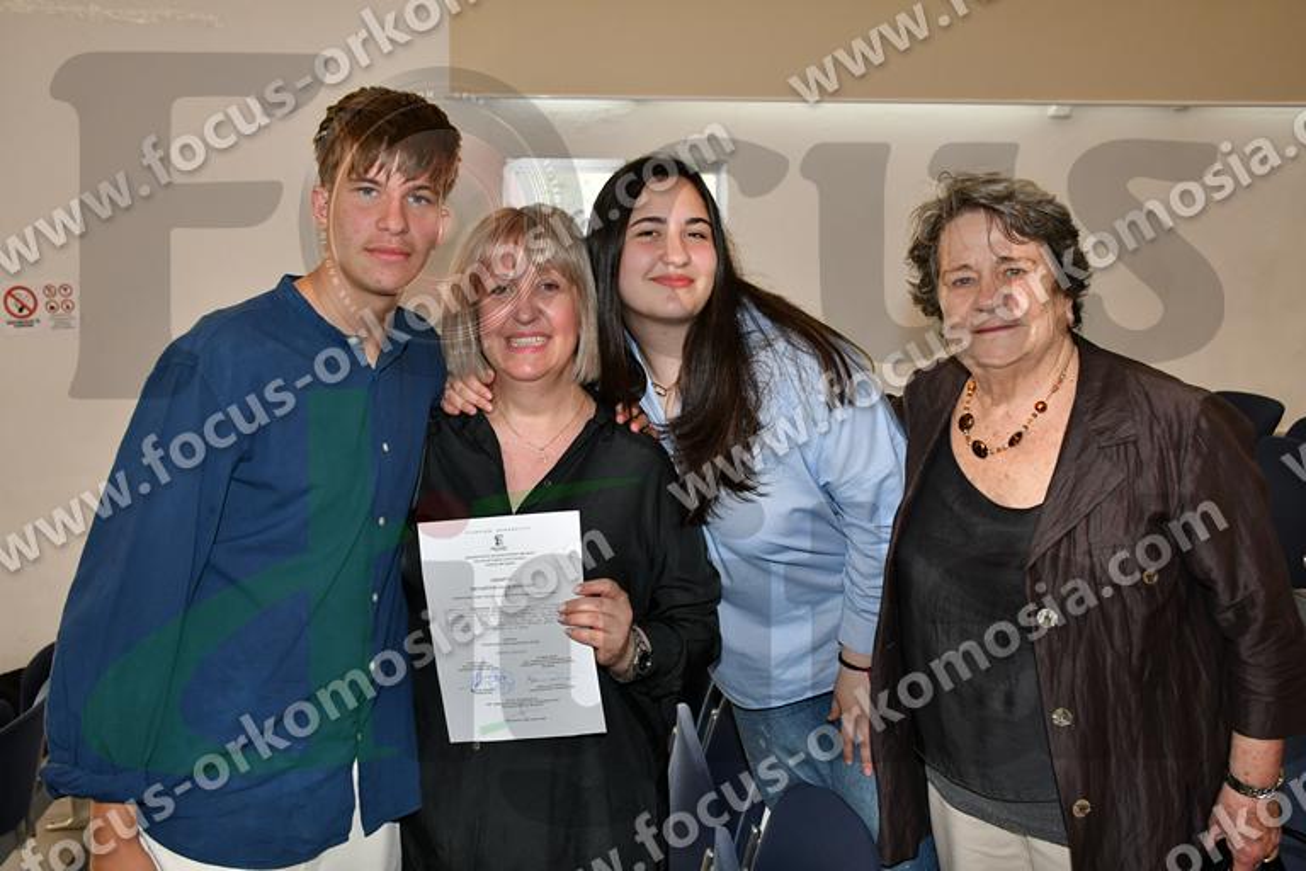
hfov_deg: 57.2
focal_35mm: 33
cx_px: 653
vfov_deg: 40.0
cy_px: 436
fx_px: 1197
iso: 900
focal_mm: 22
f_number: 5.6
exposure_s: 1/100
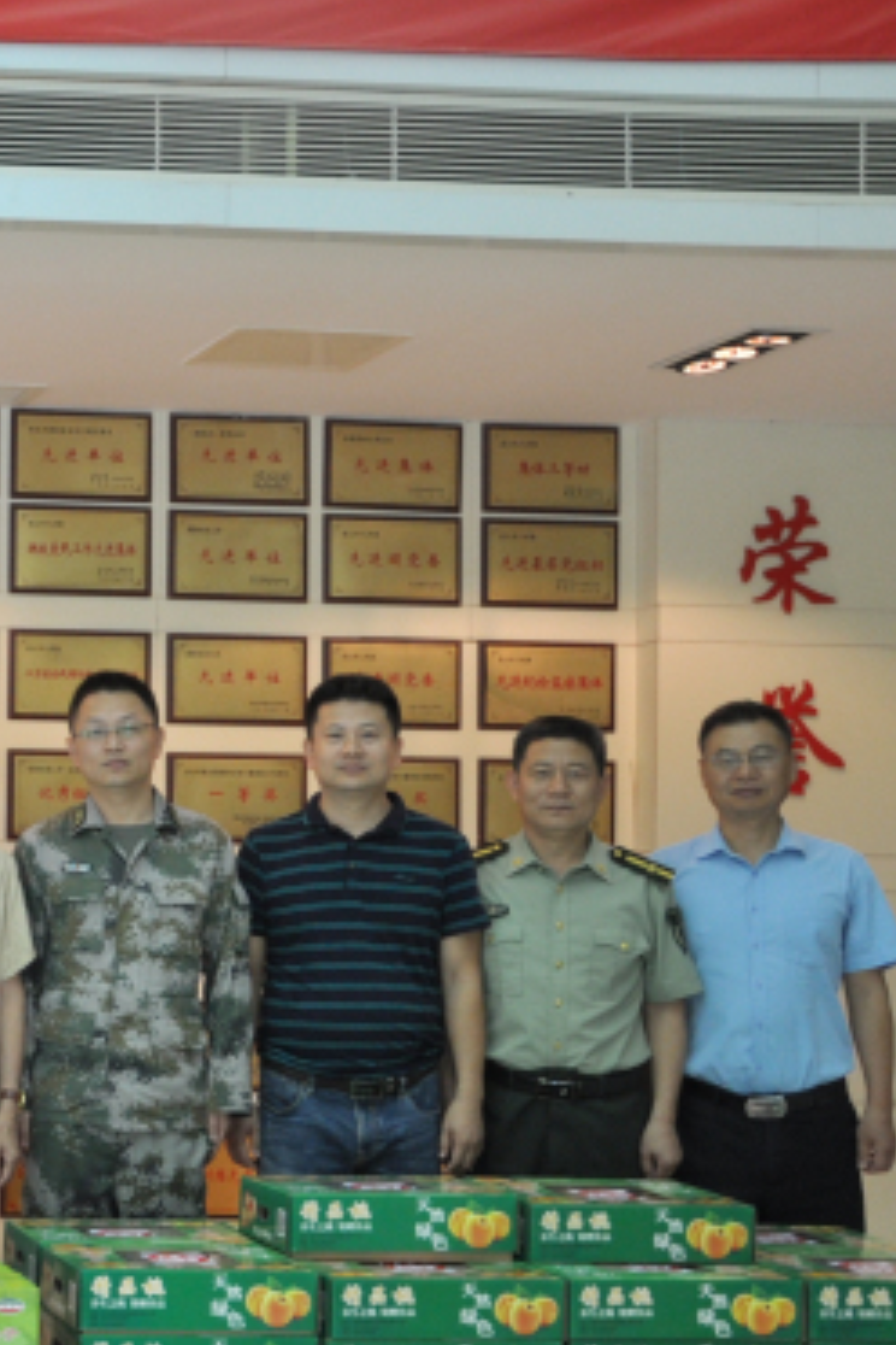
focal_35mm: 58
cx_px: -470
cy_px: 804
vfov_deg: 34.4
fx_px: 2165
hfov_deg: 20.0
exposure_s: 1/50
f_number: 5
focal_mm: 18
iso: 560
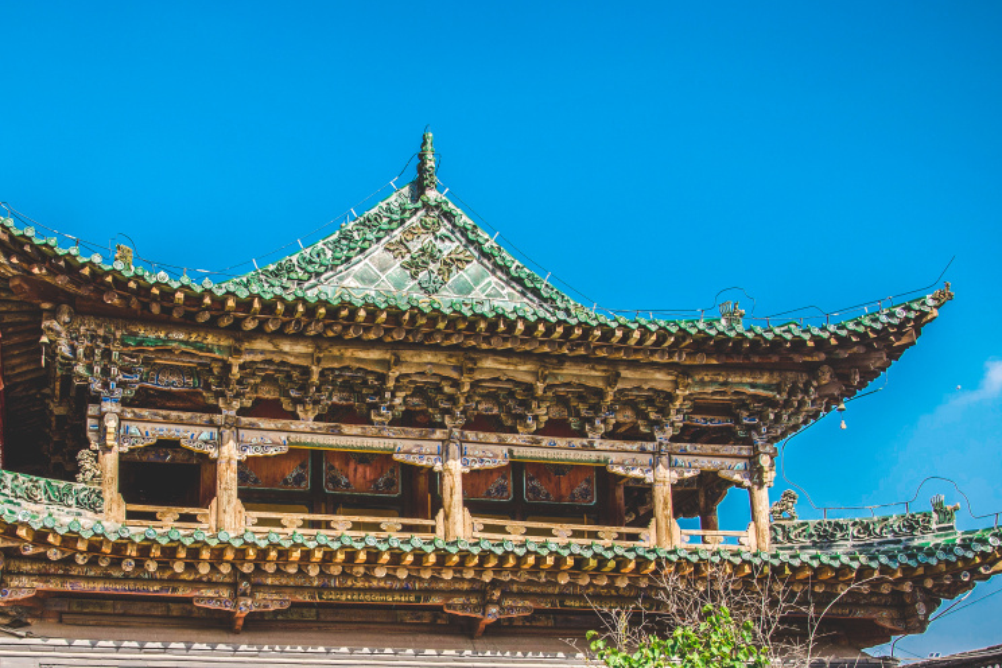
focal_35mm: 51
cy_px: 533
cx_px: 334
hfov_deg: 38.6
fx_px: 1414
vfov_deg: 26.1
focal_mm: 21
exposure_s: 1/250
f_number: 5.6
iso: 100
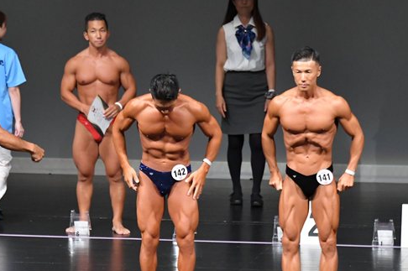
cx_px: 105
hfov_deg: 5.4
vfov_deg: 3.6
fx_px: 4336
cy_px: 196
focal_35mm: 383
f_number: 5.6
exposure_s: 1/400
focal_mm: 160
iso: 5000
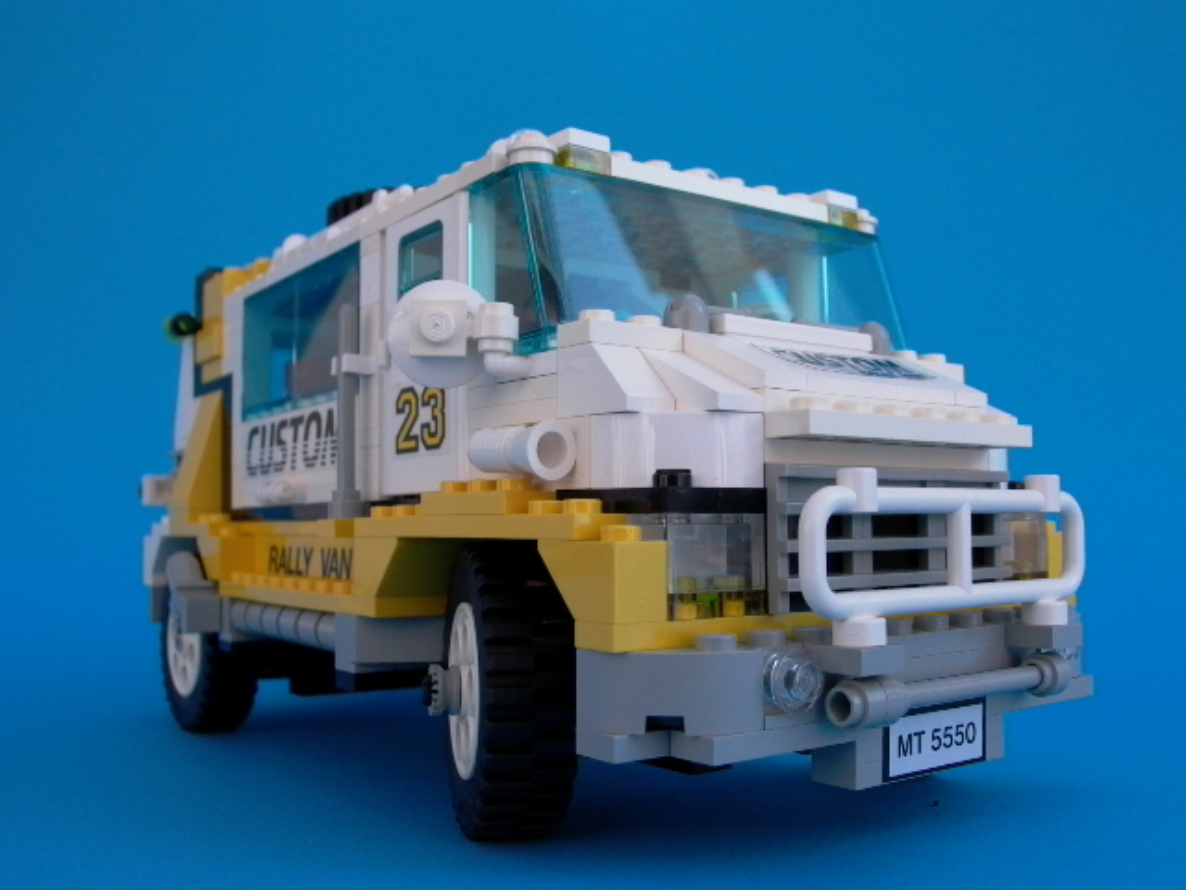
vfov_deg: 42.9
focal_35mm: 33
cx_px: 593
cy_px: 445
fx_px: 1131
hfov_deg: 55.4
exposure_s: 1/435
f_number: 4.03
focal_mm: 7.13
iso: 100
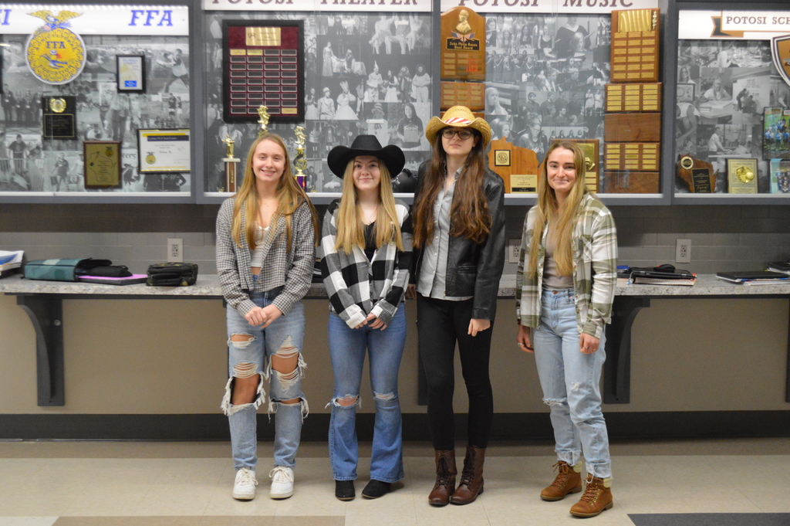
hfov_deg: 41.1
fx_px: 1052
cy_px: 263
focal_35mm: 48
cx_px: 395
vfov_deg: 28.0
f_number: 4.8
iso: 3200
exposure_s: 1/125
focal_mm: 32
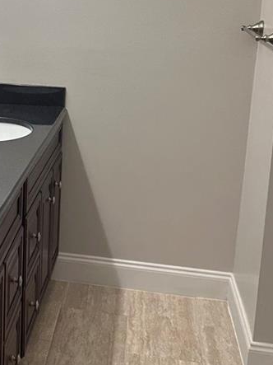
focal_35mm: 65
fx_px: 684
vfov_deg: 29.3
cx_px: 4
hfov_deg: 21.8
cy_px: 87
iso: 125
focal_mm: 6.86
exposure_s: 1/120
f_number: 1.78
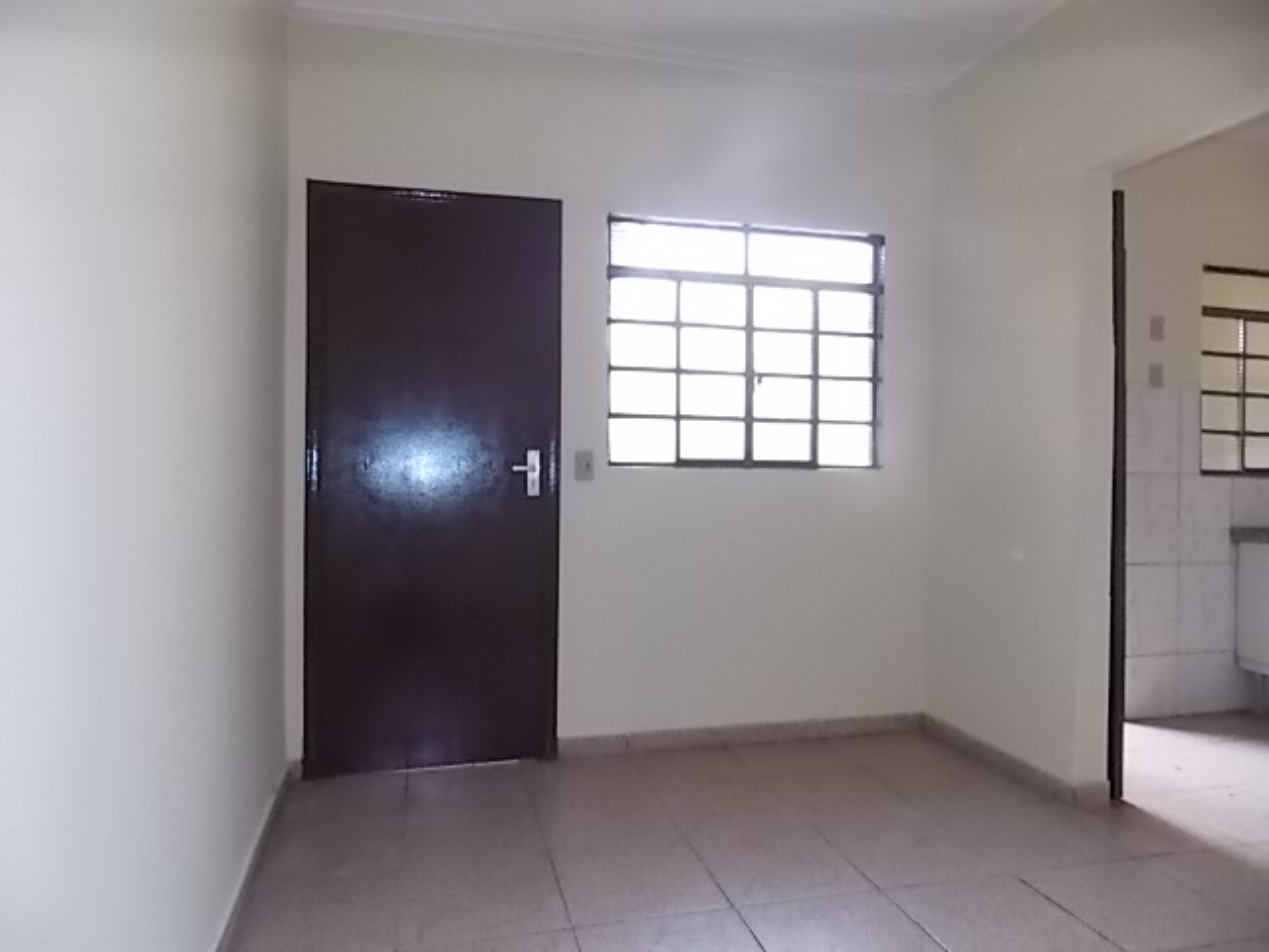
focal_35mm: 23
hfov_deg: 73.9
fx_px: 843
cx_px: 634
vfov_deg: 58.9
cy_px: 476
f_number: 3.1
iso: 250
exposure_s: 1/30
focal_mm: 4
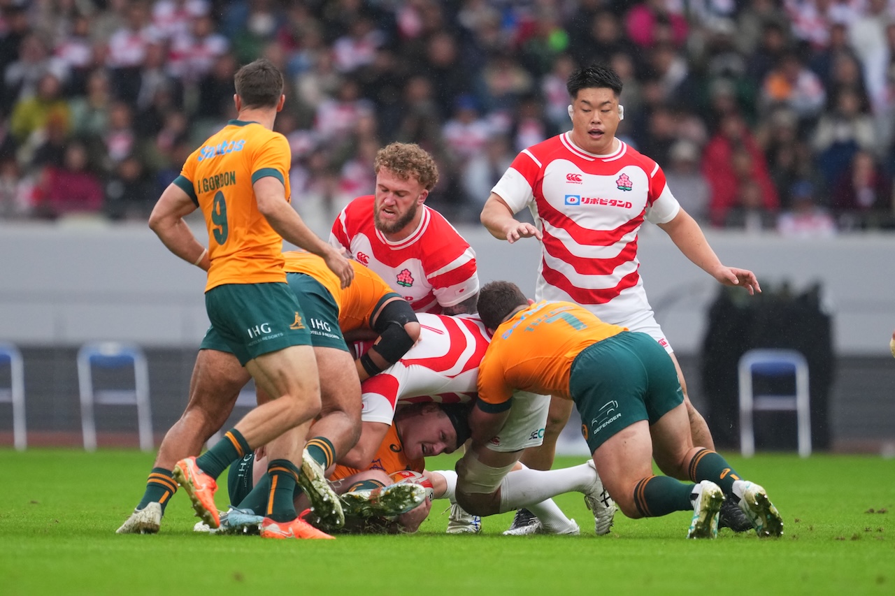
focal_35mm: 840
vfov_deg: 1.6
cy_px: 298
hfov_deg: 2.5
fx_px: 20879
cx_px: 448
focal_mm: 560
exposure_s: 1/1250
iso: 2000
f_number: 4
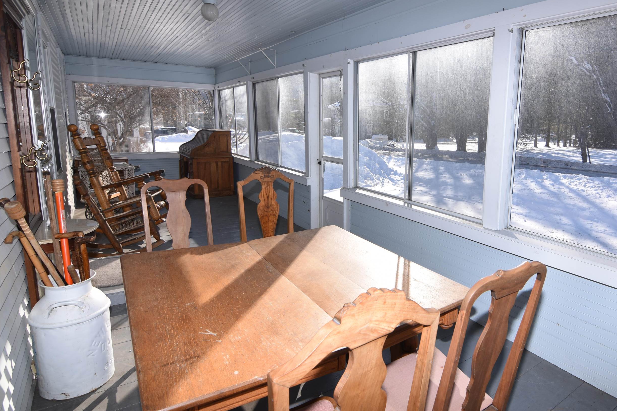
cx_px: 379
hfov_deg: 81.0
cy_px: 186
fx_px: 353
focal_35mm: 21
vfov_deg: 60.3
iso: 100
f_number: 7.1
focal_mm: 11
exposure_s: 1/200
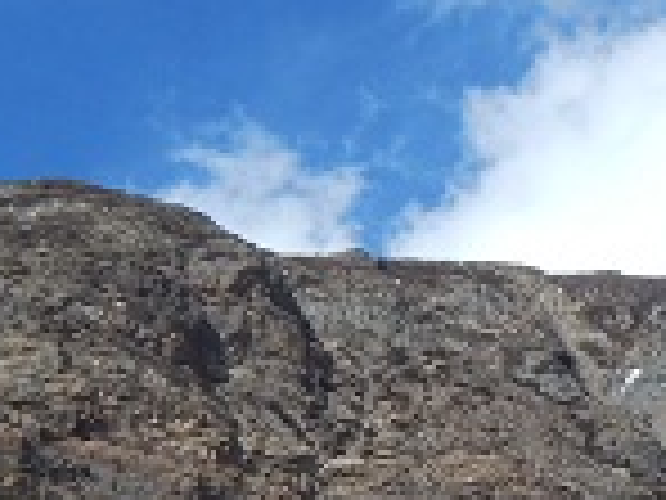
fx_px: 2251
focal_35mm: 117
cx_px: 1220
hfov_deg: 14.6
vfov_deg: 12.1
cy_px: 721
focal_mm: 5.6
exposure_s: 1/500
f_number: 6.5
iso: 125
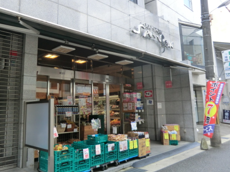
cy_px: 71
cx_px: 101
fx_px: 199
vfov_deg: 46.6
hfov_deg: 59.8
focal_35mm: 30
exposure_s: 1/160
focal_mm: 4.3
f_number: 3.2
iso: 80
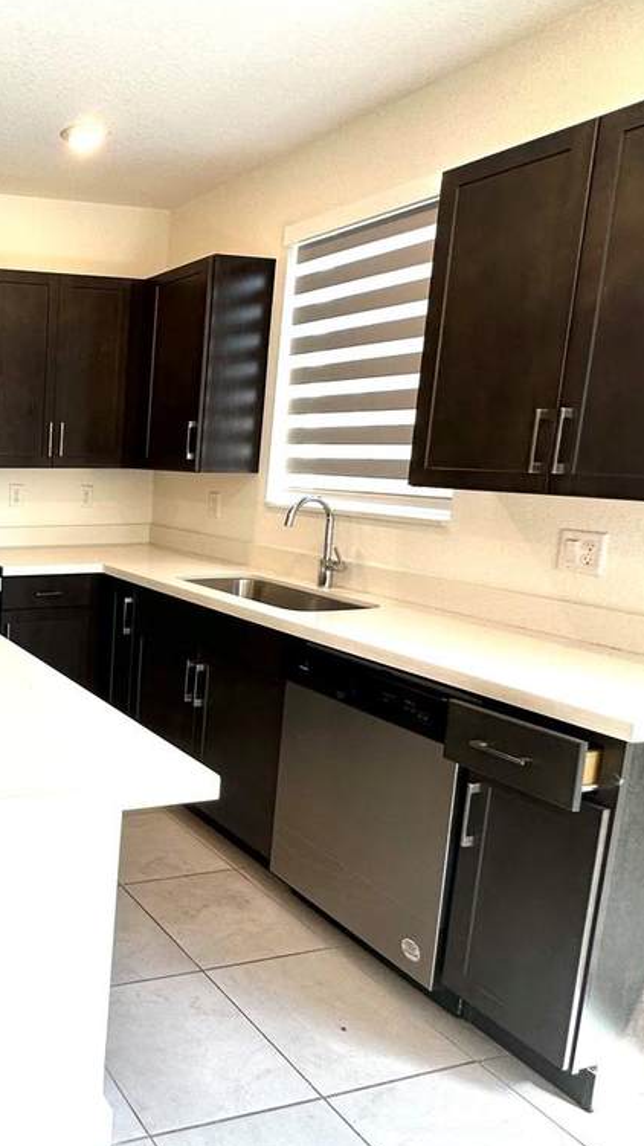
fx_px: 790
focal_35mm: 26
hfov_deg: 36.0
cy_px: 568
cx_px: -102
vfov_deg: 71.9
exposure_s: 1/120
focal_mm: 2.22
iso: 80
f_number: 2.2
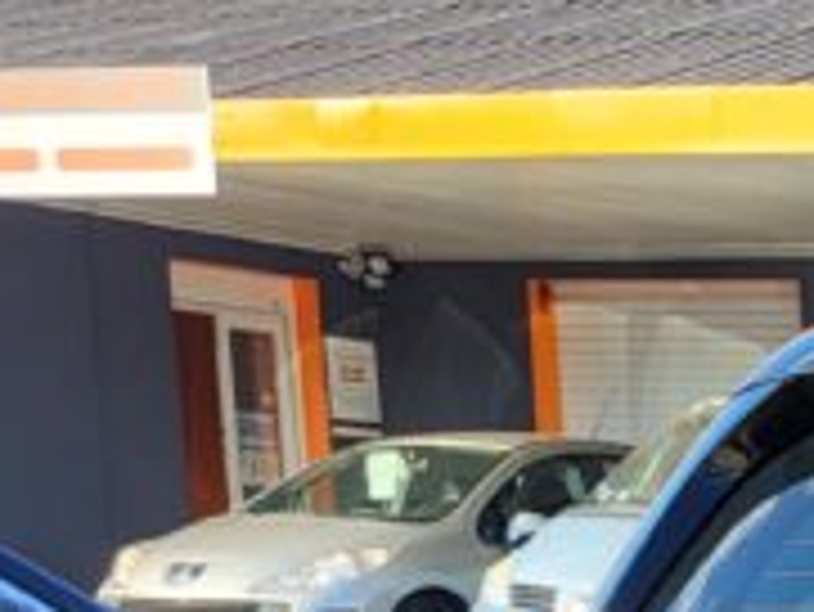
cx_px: 1718
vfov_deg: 11.6
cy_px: 1233
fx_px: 2706
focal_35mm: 115
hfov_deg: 13.9
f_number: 1.8
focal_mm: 5.4
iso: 40
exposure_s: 1/769
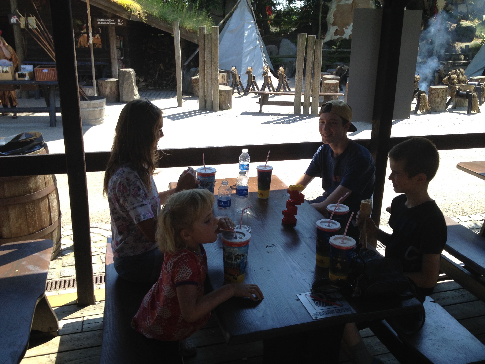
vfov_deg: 40.7
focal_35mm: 35
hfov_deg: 52.6
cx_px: 242
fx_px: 490
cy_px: 182
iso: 50
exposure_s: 1/421
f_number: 2.4
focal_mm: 4.28
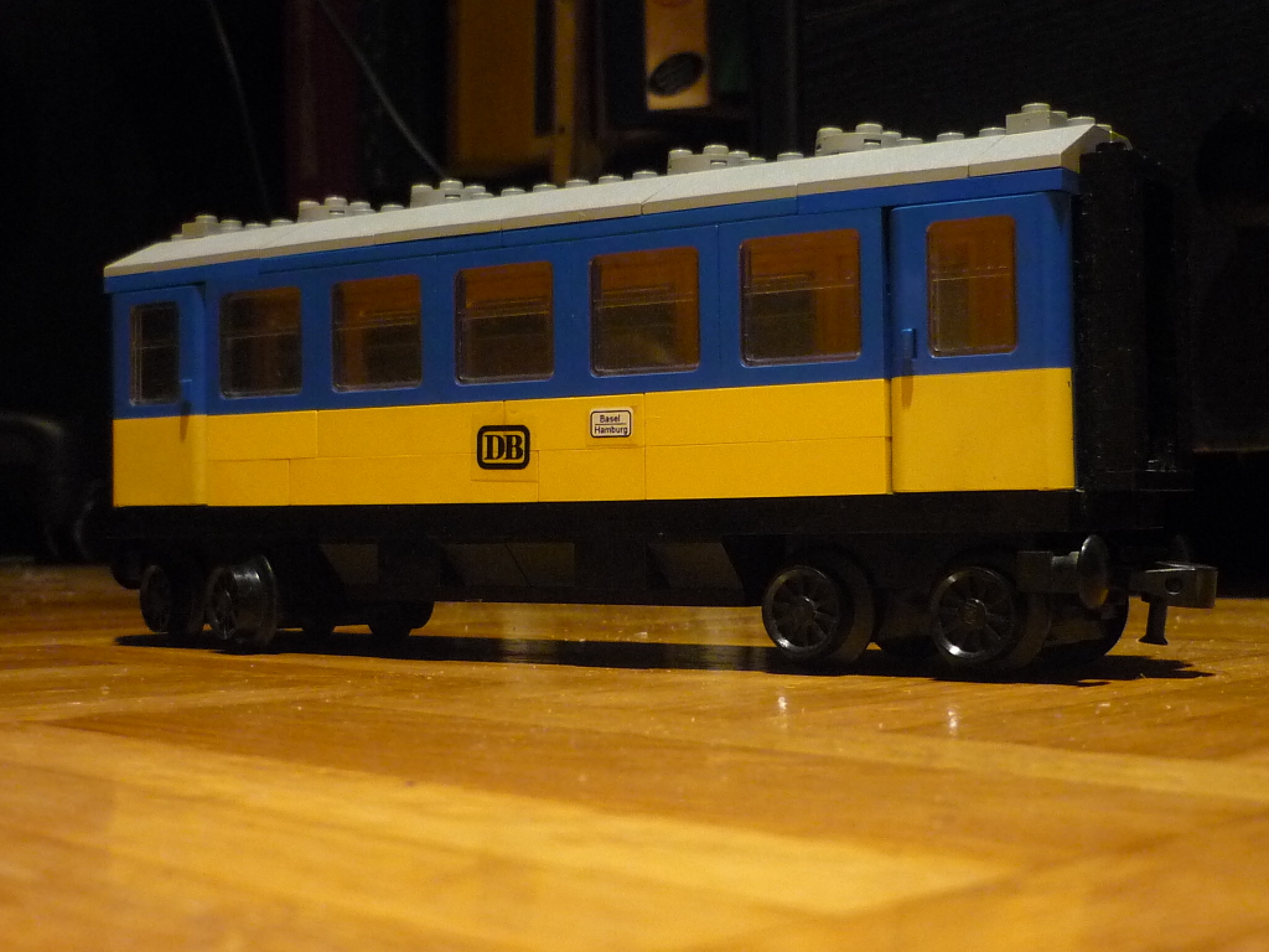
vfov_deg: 28.6
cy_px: 476
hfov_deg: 37.5
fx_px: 1870
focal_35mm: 51
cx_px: 634
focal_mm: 5.5
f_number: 2.8
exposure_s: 1/10
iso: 400
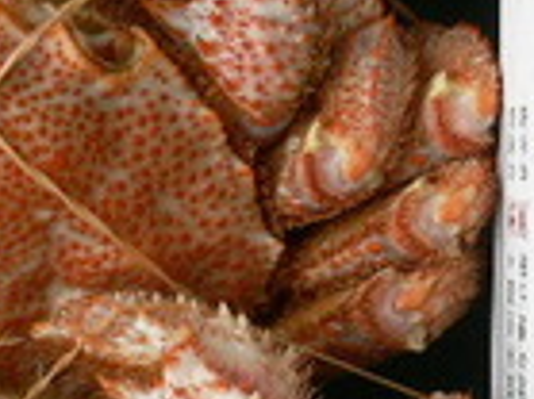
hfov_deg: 15.5
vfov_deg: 11.7
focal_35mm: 126
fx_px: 1942
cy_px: 140
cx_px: 488
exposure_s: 1/100
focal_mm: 5.8
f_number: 2.8
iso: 100
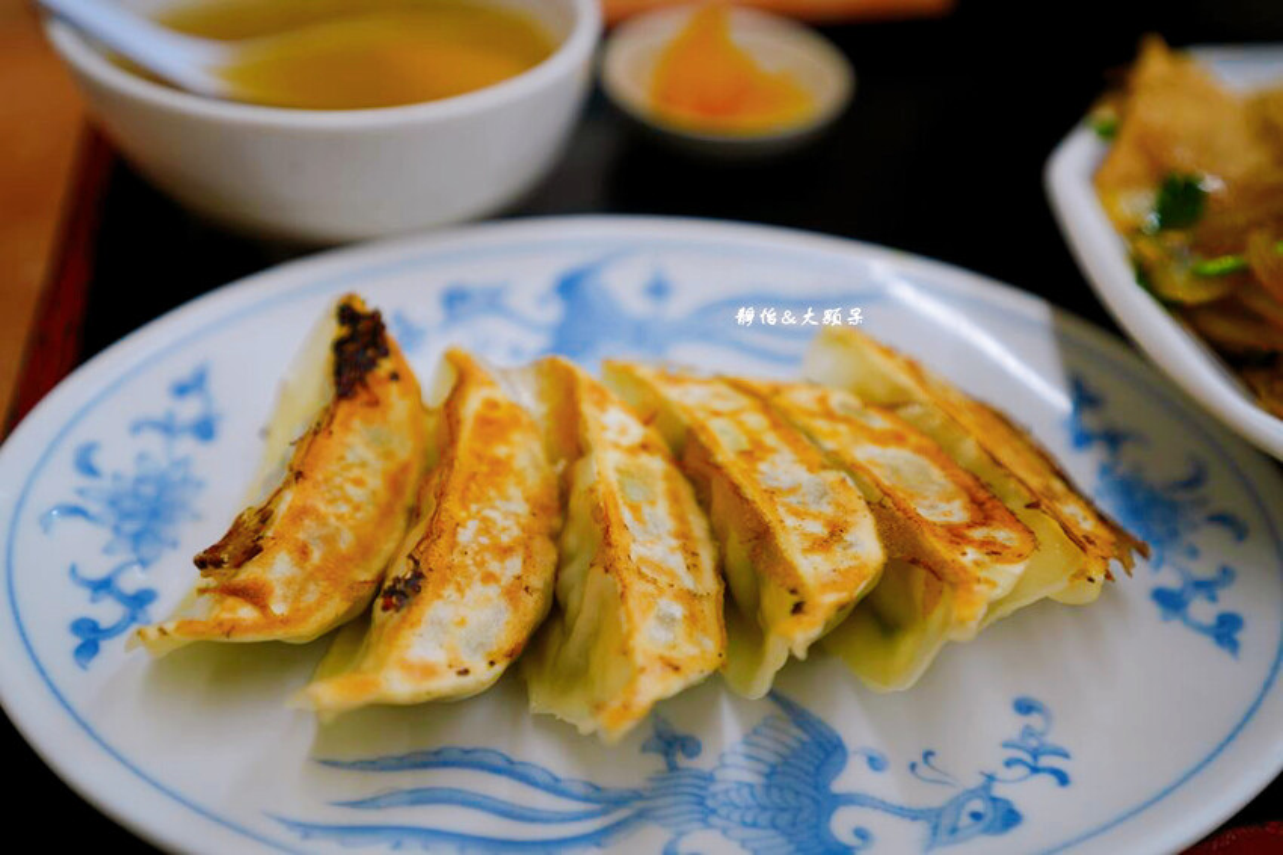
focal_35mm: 28
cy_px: 428
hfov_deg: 65.5
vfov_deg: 46.4
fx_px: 997
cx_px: 642
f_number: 3.2
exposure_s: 1/40
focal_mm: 28
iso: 80
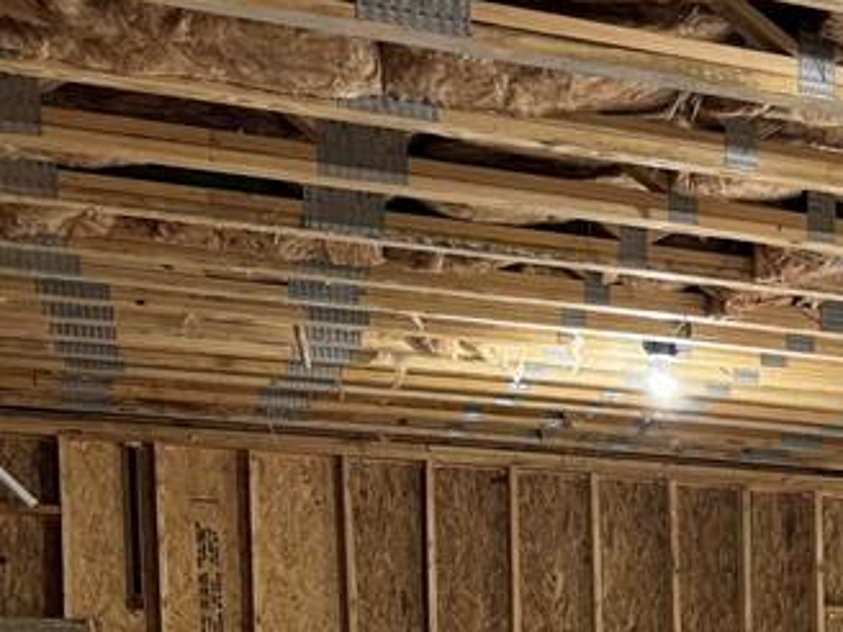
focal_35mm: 75
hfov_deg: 22.0
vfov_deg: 18.0
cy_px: 881
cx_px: 1234
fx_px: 1826
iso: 250
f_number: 1.78
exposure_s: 1/60
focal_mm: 6.76
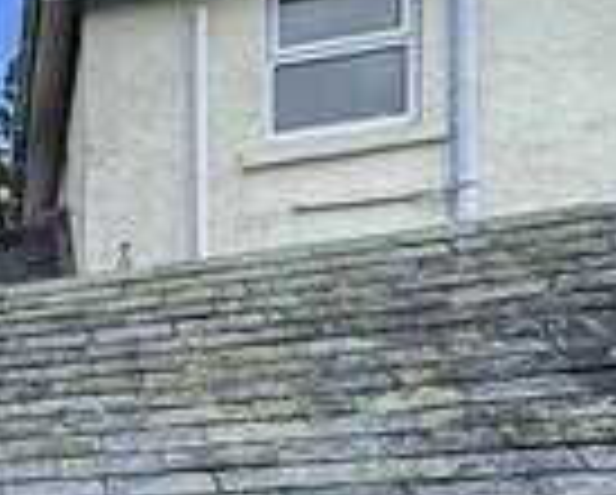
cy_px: 900
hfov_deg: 14.0
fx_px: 1862
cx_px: -800
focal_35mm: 102
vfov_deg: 13.5
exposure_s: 1/910
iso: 40
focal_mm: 2.22
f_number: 2.2
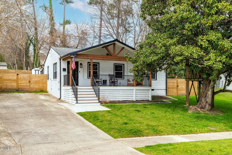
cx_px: 116
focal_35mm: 35
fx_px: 226
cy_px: 78
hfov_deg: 54.4
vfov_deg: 37.9
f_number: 8
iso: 100
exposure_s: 1/125
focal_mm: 35
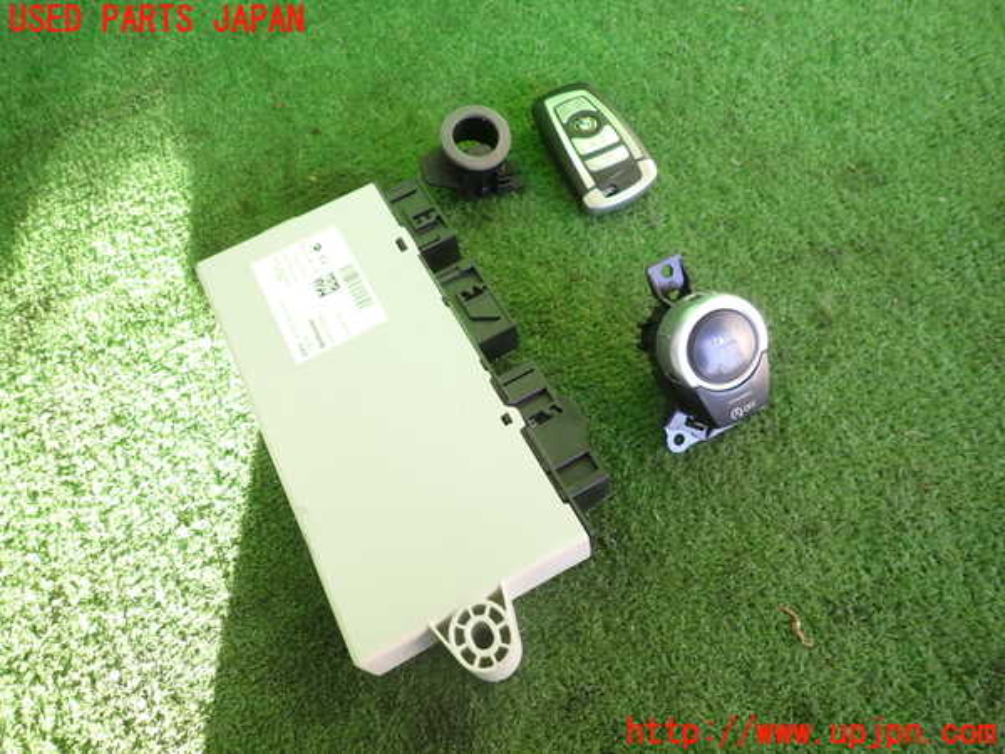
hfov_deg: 69.4
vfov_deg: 54.9
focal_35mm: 25
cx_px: 502
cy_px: 377
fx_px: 726
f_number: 2
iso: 100
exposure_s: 1/60
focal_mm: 4.5
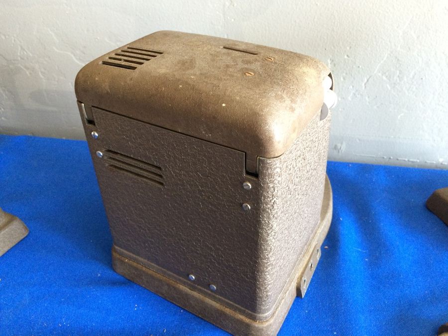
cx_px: 224
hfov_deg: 61.7
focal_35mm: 29
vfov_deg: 48.2
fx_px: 375
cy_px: 168
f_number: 2.2
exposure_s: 1/30
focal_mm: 4.15
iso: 125
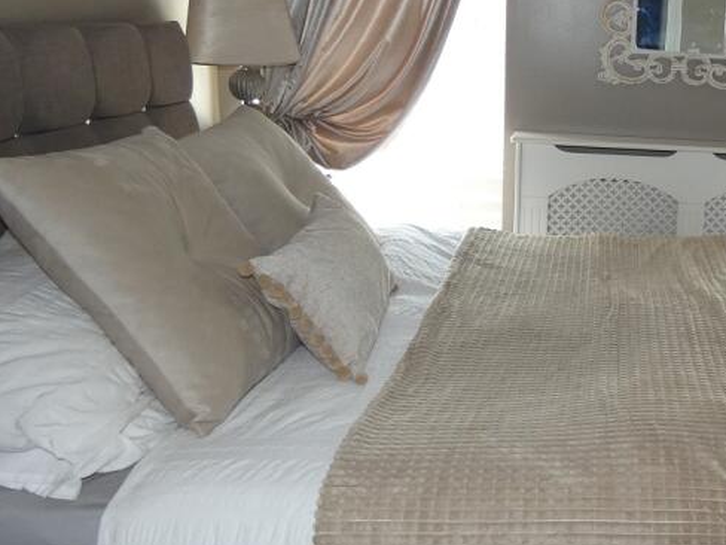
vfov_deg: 34.3
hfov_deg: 40.4
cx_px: 689
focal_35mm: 42
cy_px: 232
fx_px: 881
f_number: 2.8
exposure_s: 1/60
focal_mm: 3.6
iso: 125
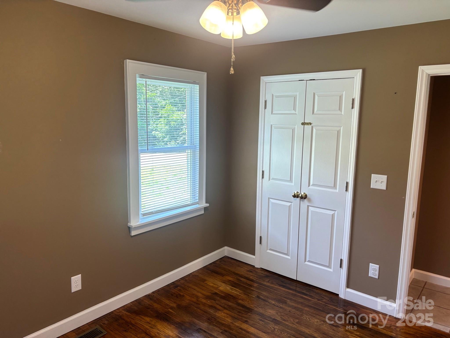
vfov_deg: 53.1
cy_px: 169
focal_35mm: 26
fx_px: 338
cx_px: 225
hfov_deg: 67.3
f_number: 1.6
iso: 125
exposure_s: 1/120
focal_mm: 5.96
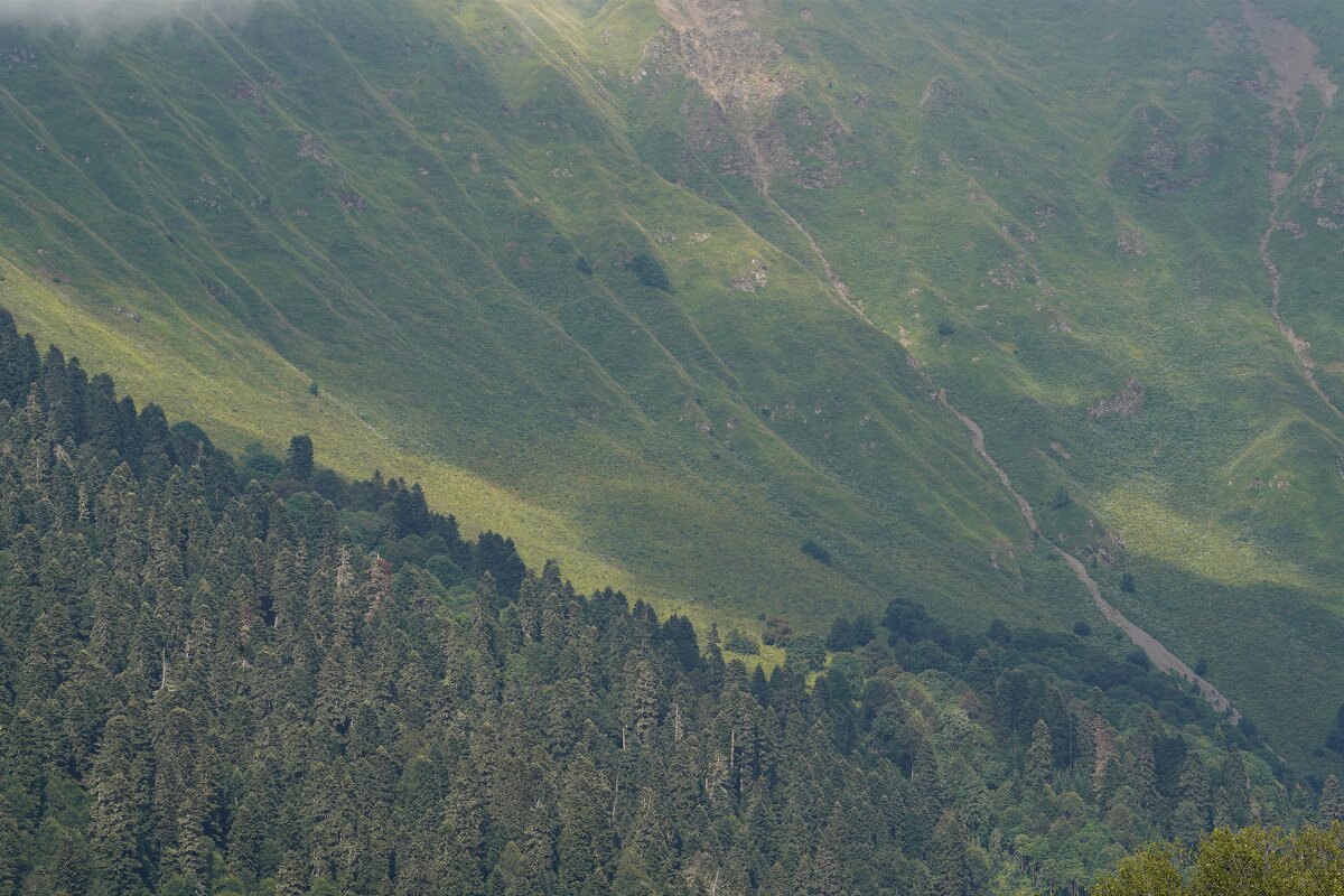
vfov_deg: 8.9
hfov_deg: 13.3
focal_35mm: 154
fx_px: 5749
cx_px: 672
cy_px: 448
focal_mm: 154
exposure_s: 1/160
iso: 64
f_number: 9
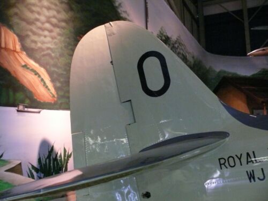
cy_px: 100
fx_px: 271
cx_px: 134
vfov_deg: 40.7
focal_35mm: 35
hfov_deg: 52.6
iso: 800
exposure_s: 1/25
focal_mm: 7.4
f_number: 2.8
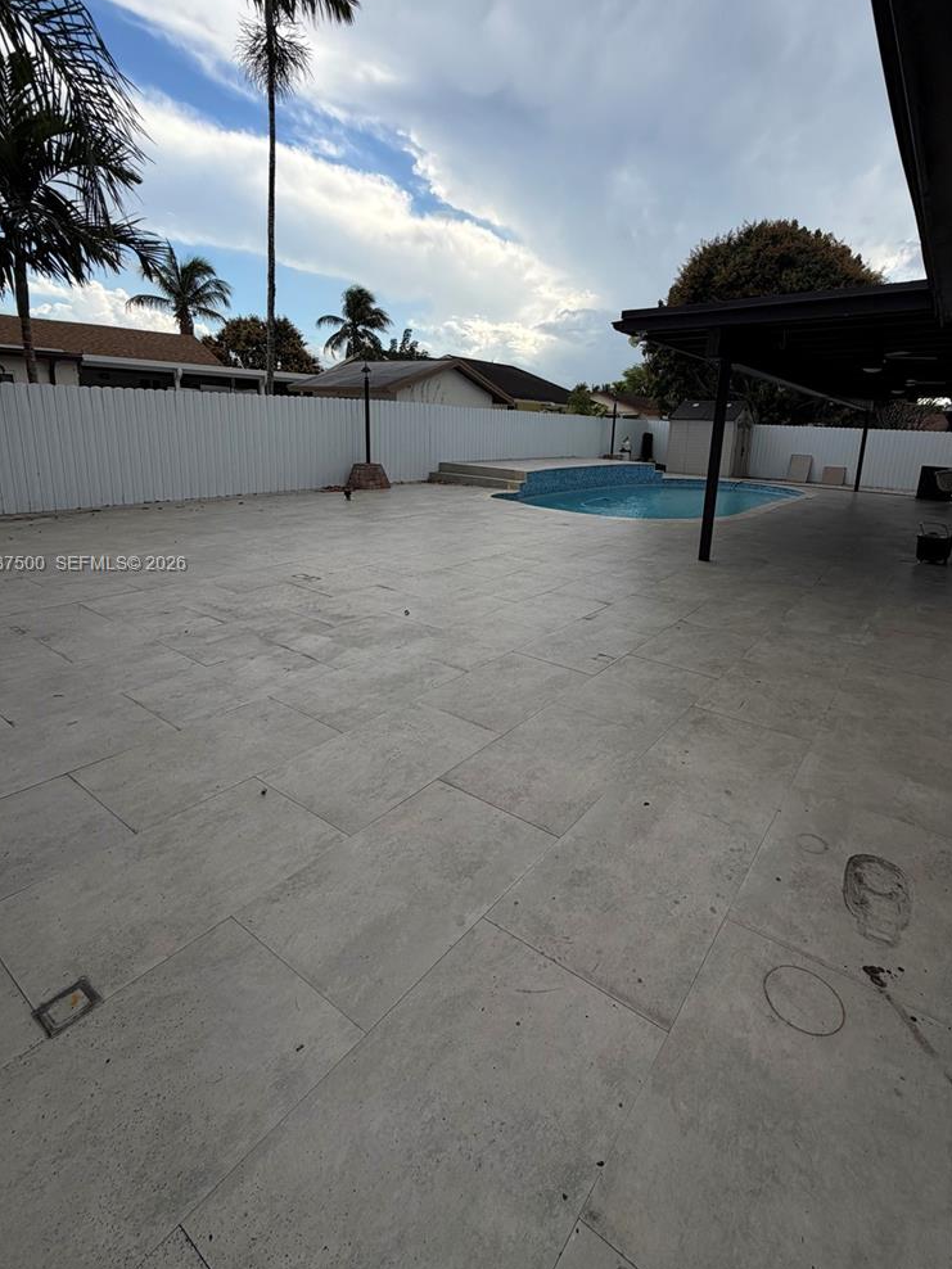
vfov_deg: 90.7
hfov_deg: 74.5
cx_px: 527
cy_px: 565
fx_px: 623
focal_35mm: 17
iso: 20
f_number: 2.2
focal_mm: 2.22
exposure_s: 1/770
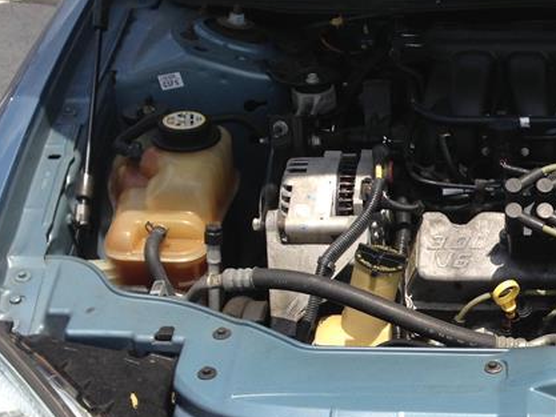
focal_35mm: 81
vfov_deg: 18.2
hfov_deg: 22.8
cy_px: 285
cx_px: 607
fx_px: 1301
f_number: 2.4
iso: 50
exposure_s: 1/1130
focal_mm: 4.13
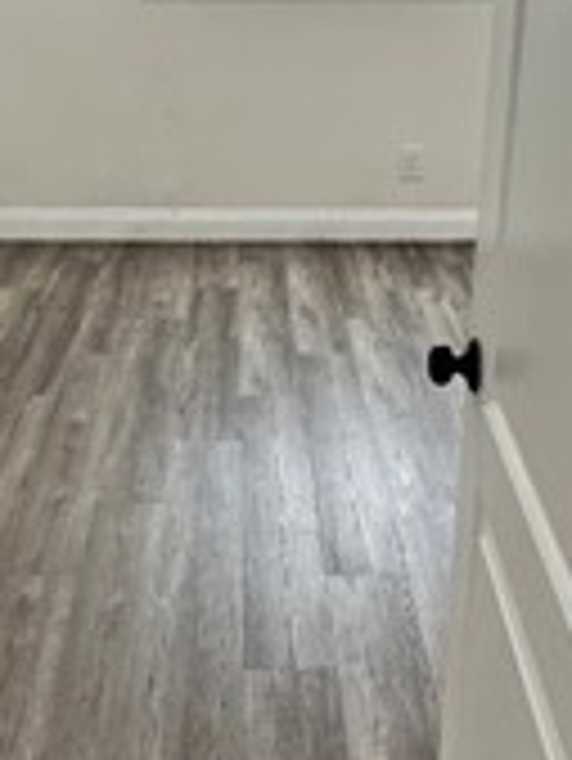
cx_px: 243
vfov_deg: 35.9
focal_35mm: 53
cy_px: 270
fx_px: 1166
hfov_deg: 27.5
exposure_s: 1/120
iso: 125
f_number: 2.2
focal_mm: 2.22
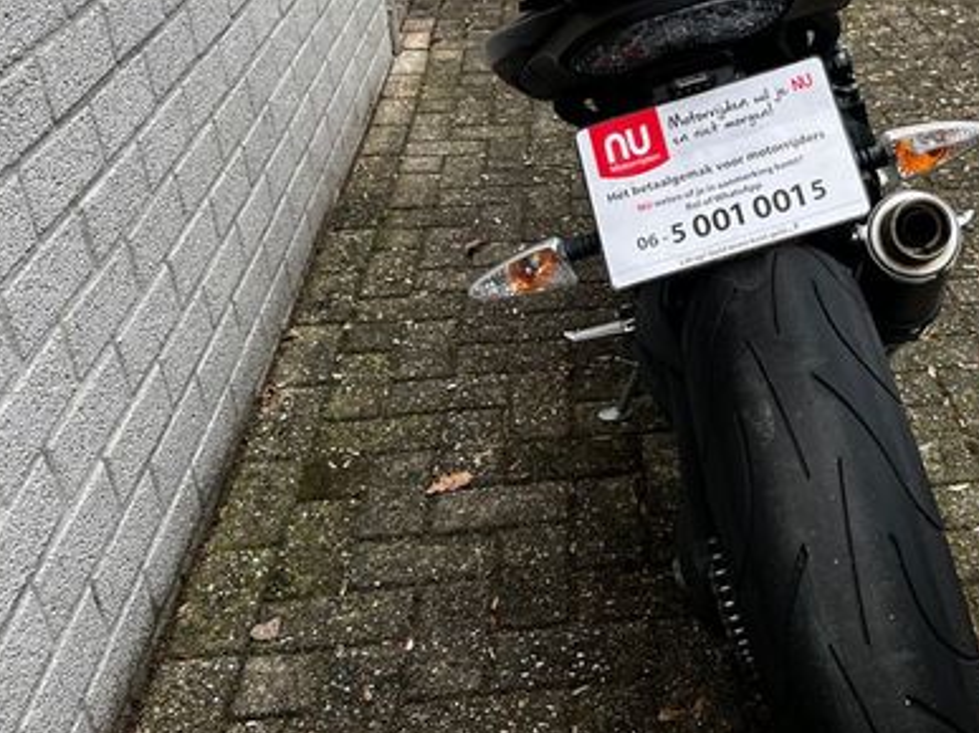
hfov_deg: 42.5
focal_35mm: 43
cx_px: 734
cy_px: 220
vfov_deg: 33.2
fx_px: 1216
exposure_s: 1/121
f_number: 1.6
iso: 64
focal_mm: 5.1
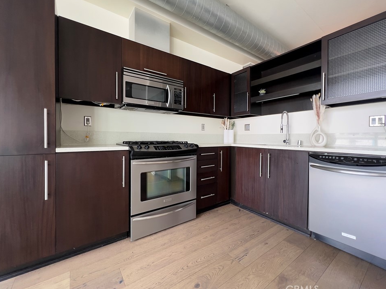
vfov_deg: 85.6
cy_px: 139
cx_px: 199
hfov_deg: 102.0
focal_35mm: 14
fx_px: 156
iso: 160
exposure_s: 1/60
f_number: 1.8
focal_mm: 1.57
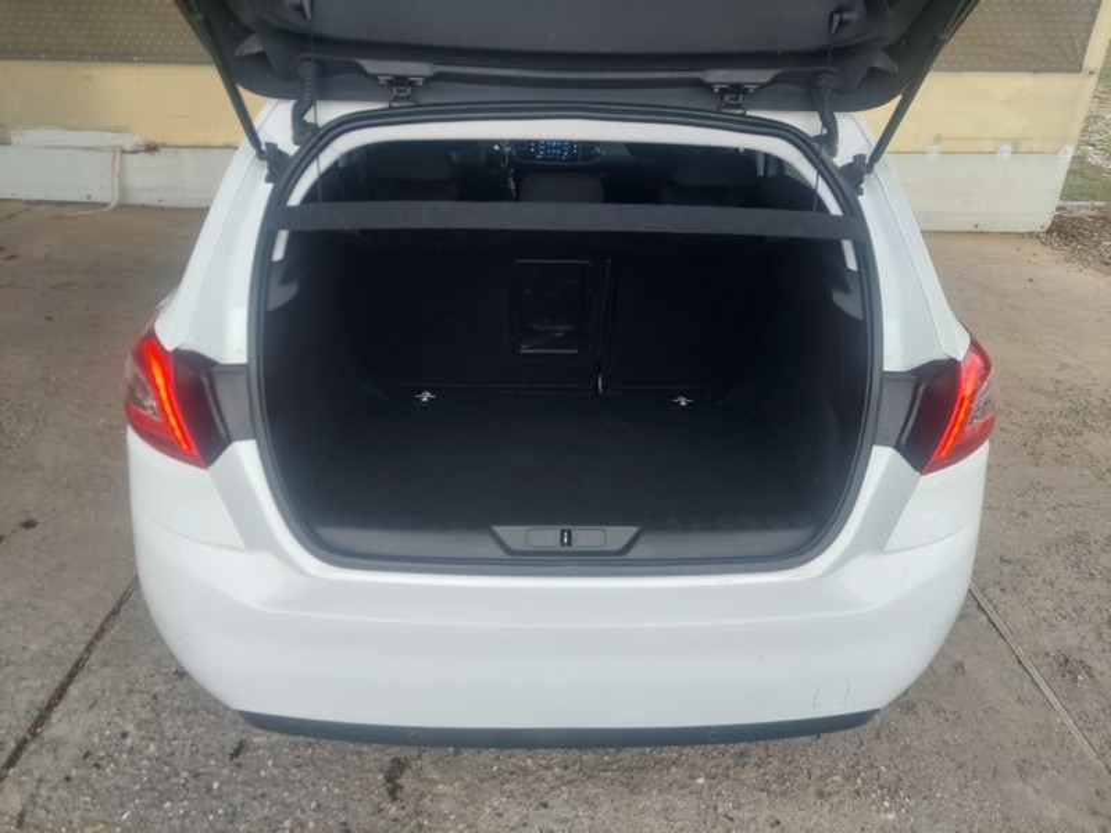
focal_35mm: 25
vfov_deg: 54.9
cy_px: 416
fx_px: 802
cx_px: 556
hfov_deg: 69.4
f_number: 1.8
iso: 40
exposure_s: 1/106
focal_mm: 5.23
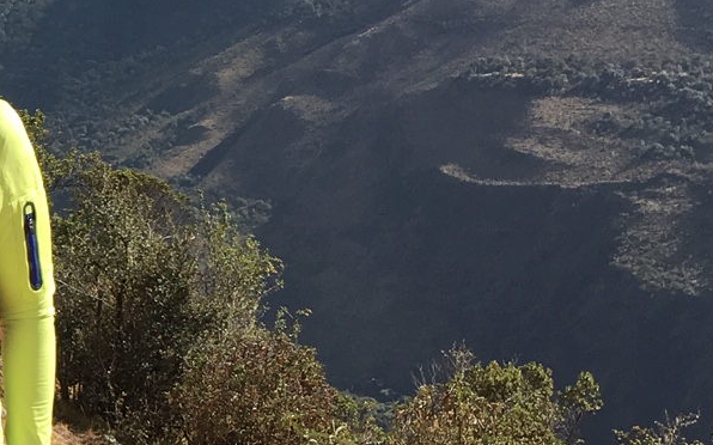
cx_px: -356
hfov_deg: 17.9
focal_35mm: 104
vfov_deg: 12.6
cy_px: 249
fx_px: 2020
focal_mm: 4.15
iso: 25
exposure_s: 1/1115
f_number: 2.2
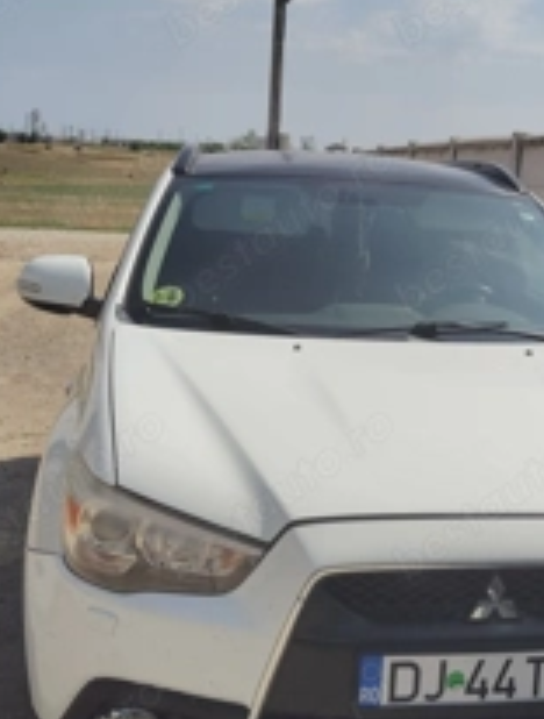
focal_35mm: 54
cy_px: 286
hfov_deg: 26.8
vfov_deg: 35.3
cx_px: 415
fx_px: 1125
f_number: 1.8
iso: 50
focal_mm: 4.22
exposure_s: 1/1508
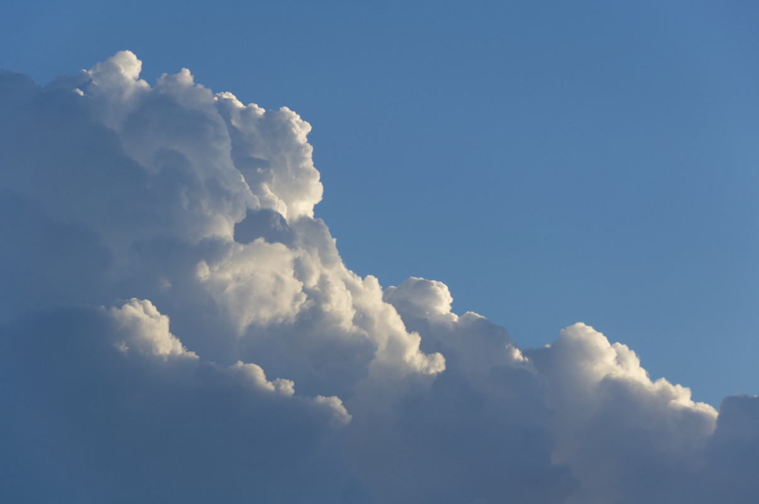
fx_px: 3316
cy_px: 252
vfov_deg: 8.7
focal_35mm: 158
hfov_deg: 13.1
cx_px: 380
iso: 100
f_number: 7.1
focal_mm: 105
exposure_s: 1/200
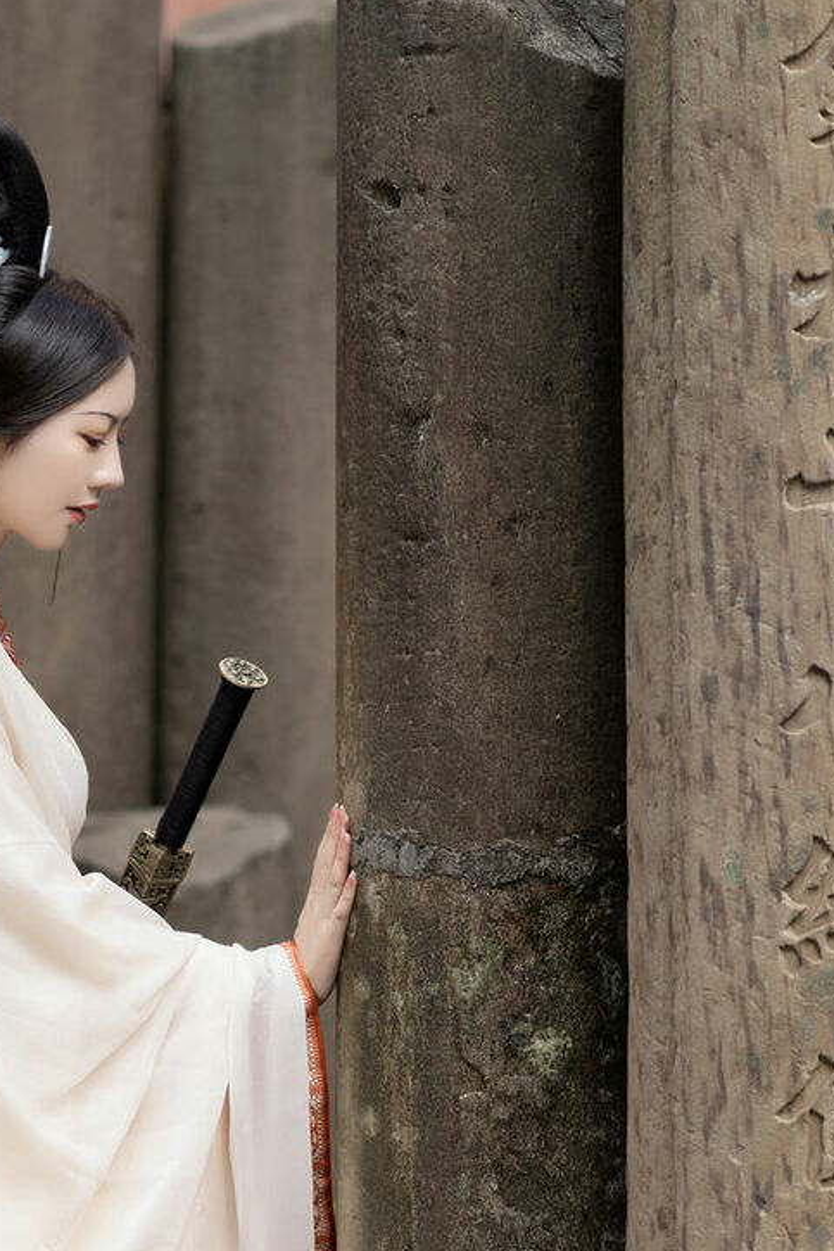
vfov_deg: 11.0
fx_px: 6495
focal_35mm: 187
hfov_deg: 7.3
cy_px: 982
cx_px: 38
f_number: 2.2
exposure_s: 1/800
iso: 400
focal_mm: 85
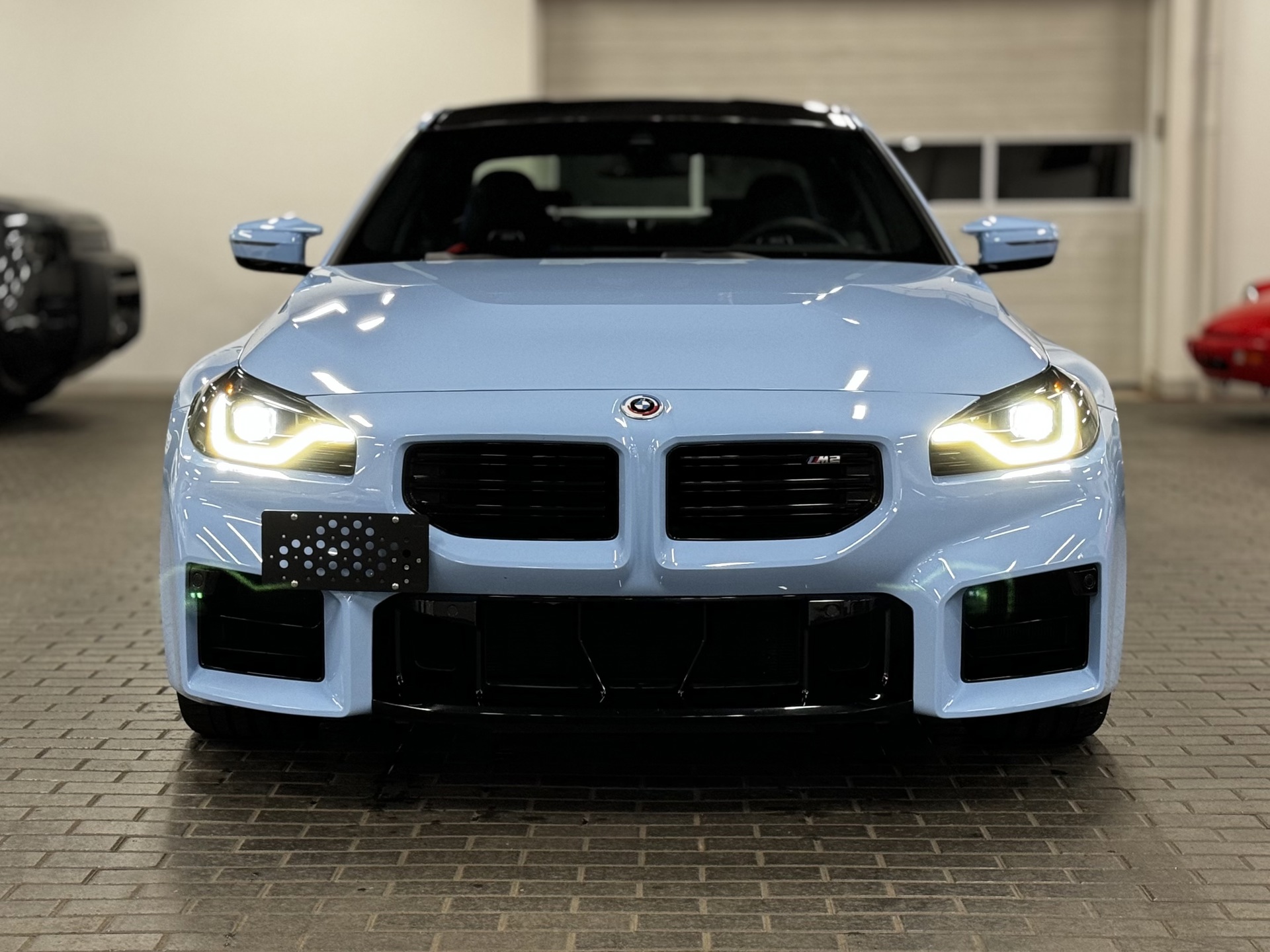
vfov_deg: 30.3
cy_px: 476
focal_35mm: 48
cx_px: 635
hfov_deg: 39.7
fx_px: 1761
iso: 160
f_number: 1.78
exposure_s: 1/54
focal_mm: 6.86
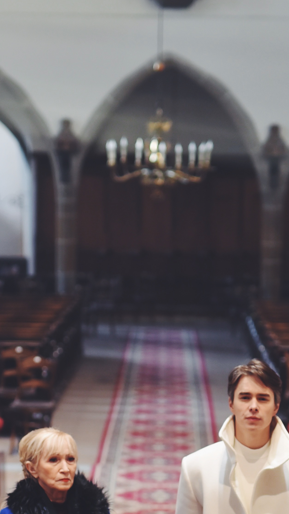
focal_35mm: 141
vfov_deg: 15.1
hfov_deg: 8.6
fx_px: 1921
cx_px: 142
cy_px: 460
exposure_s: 1/60
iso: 800
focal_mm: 50
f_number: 2
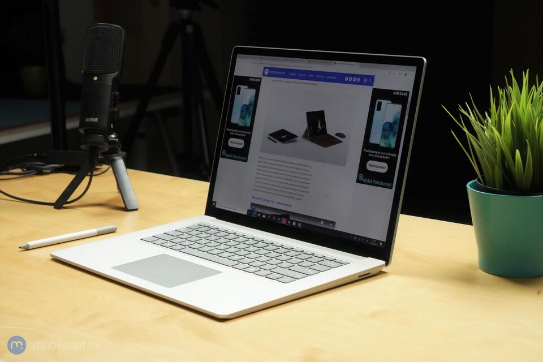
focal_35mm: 67
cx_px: 272
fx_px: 1011
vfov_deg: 20.3
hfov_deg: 30.1
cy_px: 181
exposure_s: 1/320
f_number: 9
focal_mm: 67
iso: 12800
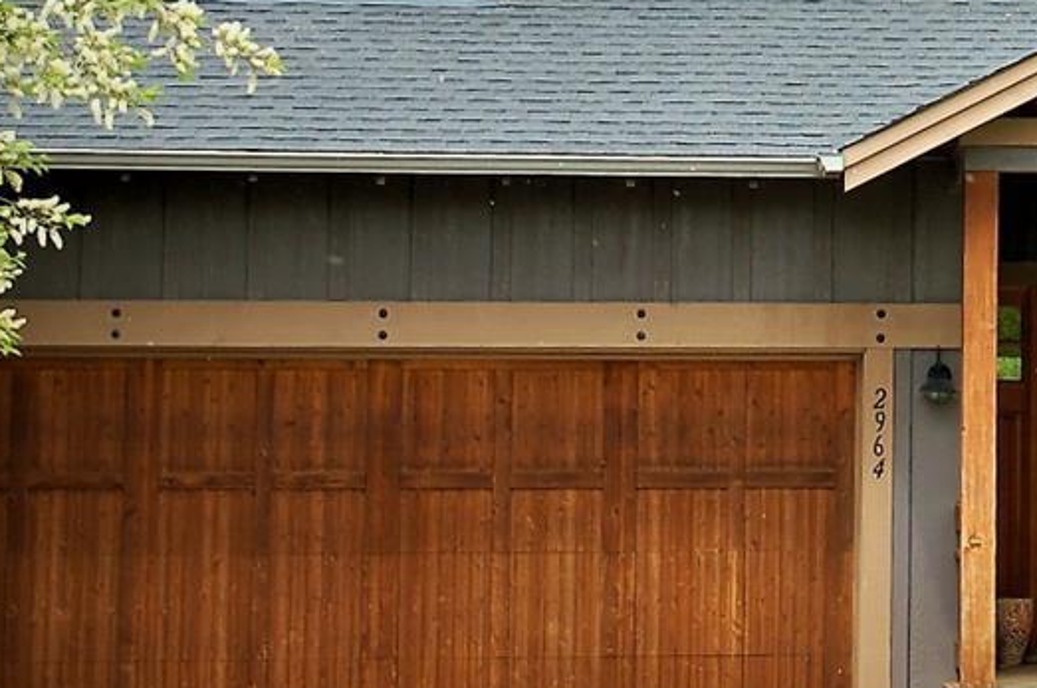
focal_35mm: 133
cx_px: 1301
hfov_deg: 14.8
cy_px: 48
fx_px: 3838
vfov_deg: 10.2
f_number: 6.3
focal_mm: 31
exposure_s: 1/160
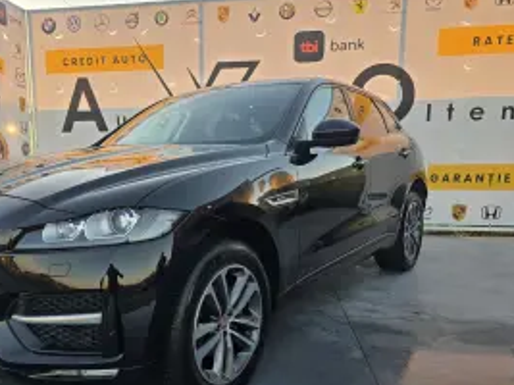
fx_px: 460
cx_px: 187
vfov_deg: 45.3
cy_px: 219
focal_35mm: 31
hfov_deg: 57.5
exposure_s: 1/180
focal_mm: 6.3
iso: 32
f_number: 1.7
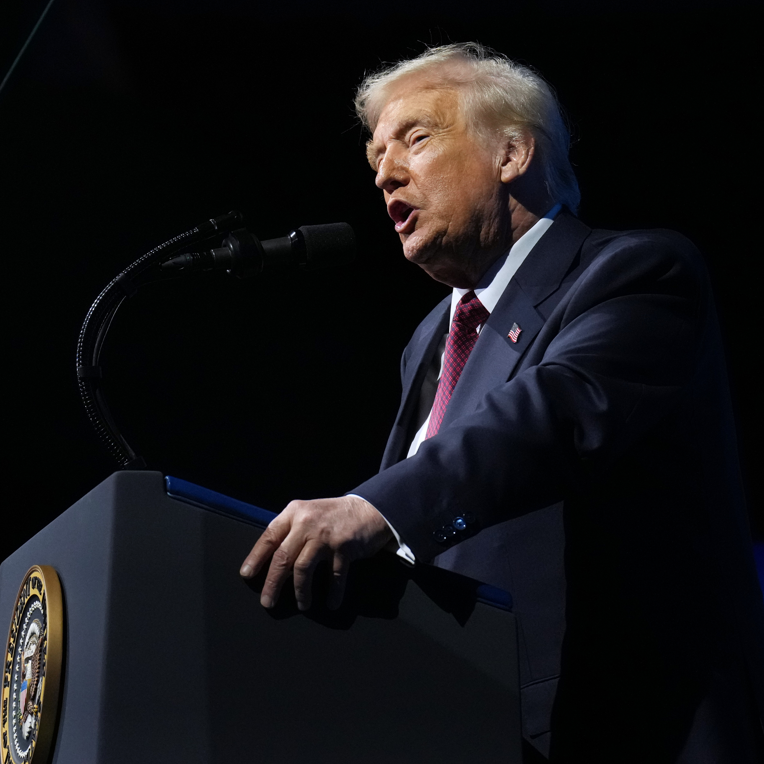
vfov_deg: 4.6
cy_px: 382
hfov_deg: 4.6
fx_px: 9564
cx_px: 554
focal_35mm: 383
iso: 4000
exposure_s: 1/200
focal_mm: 200
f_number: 5.6
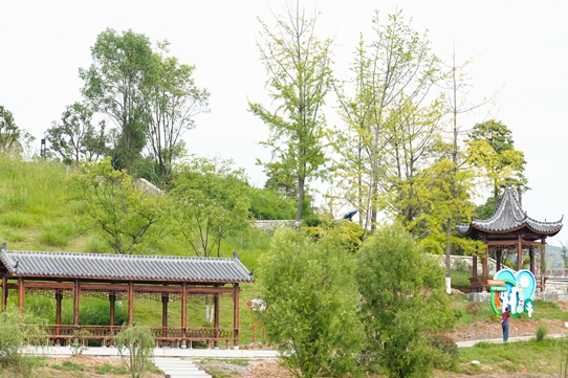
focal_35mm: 155
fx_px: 2445
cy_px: 218
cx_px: 221
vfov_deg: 8.8
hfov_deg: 13.2
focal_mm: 105
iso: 640
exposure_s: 1/800
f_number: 5
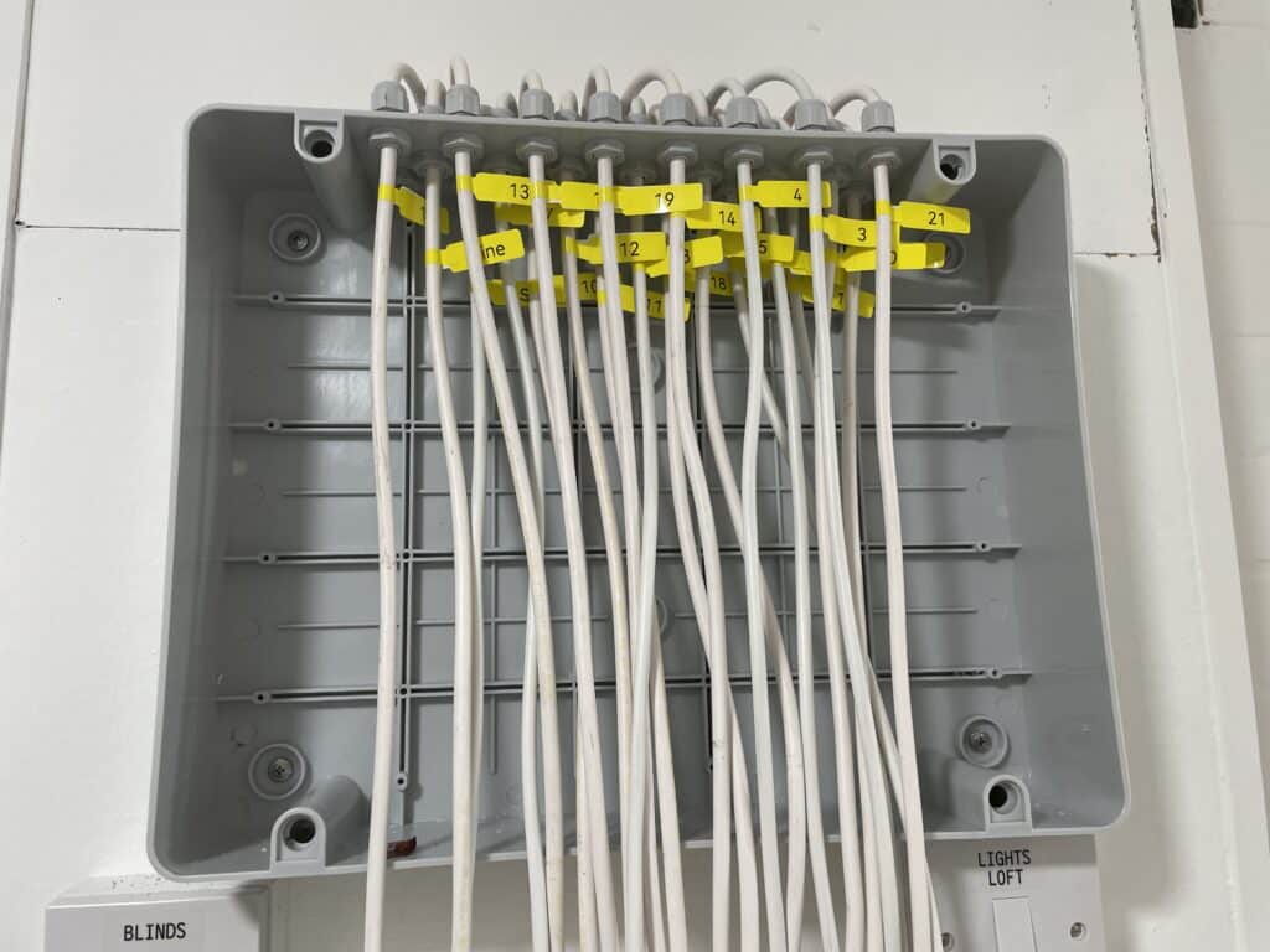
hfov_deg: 67.3
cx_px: 635
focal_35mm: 26
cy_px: 476
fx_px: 954
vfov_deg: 53.1
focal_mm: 4.2
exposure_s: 1/100
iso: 100
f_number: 1.6
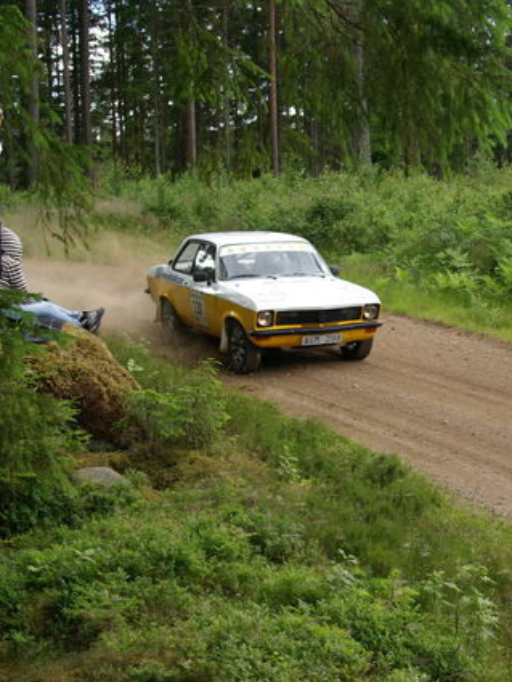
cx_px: 395
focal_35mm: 72
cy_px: 341
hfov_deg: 20.3
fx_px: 1414
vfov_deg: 27.1
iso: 400
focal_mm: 33
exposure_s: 1/350
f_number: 4
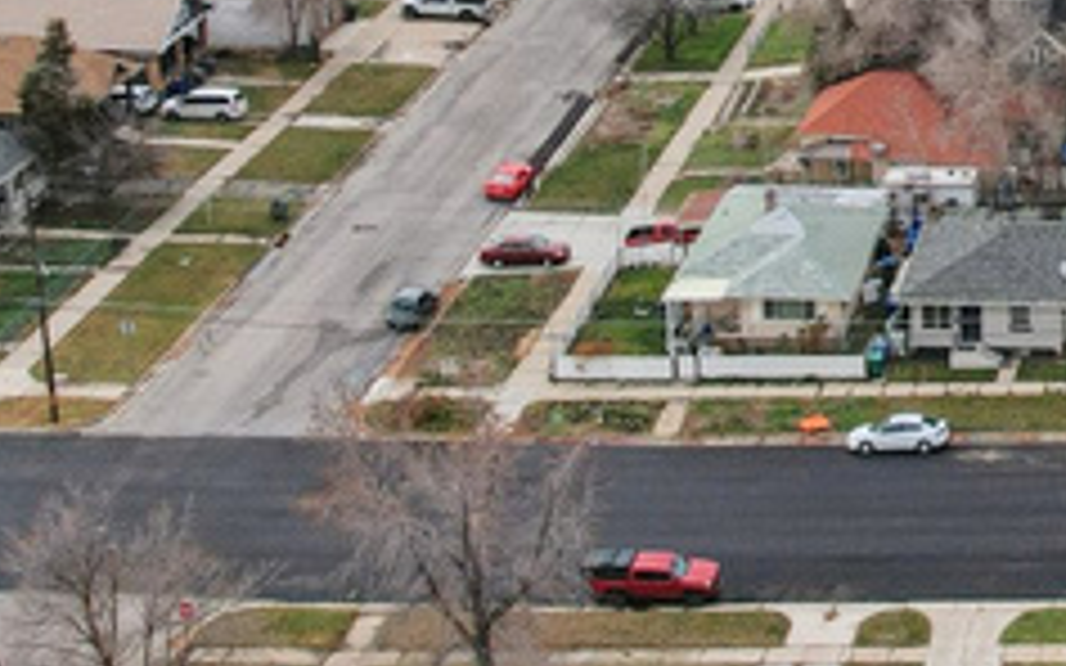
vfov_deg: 13.0
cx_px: 1331
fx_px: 2817
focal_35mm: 97
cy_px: -227
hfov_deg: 19.9
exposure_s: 1/15
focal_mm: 8.4
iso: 150
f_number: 2.8
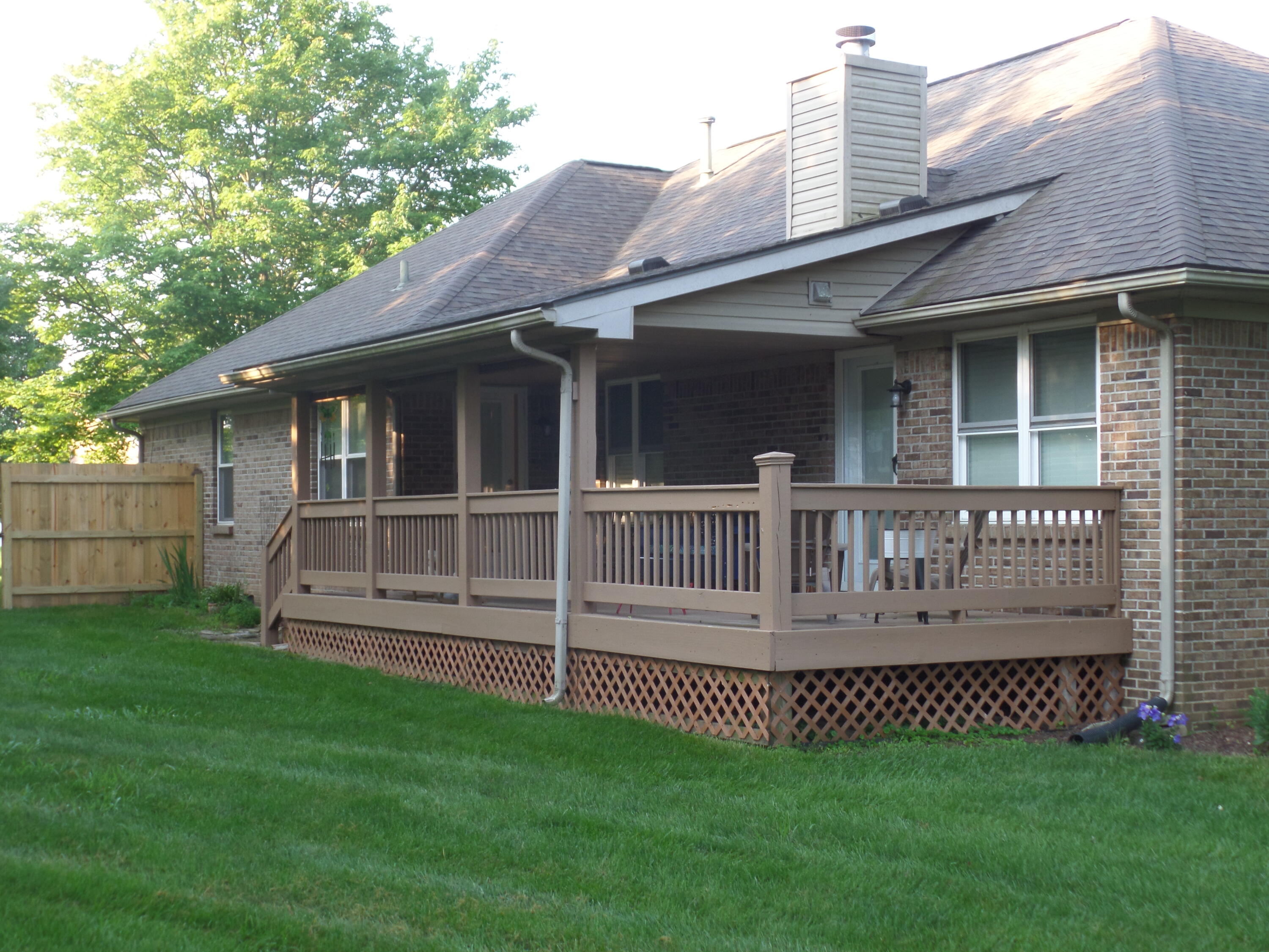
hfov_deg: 36.8
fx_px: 1906
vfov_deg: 28.0
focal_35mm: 52
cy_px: 476
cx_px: 634
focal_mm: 9.2
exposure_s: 1/60
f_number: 3.4
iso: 100
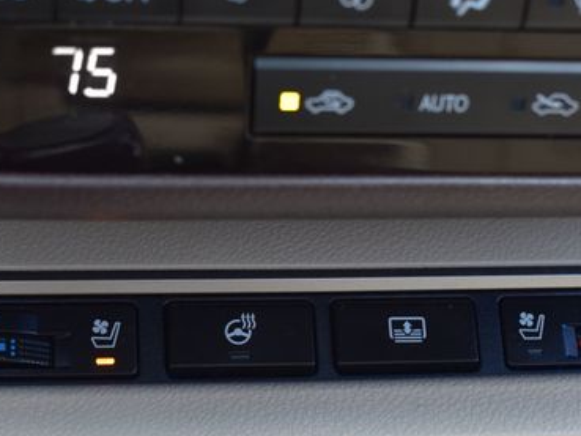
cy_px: 331
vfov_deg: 17.3
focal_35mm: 85
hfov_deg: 23.0
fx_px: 1427
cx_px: 304
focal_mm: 34
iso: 400
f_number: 6.3
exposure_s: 1/15
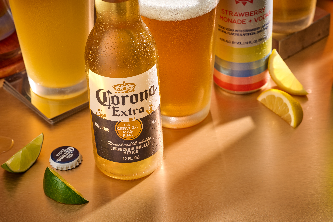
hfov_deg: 19.5
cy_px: 111
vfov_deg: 13.0
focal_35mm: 105
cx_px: 166
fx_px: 971
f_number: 11
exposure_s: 1/160
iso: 100
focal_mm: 105
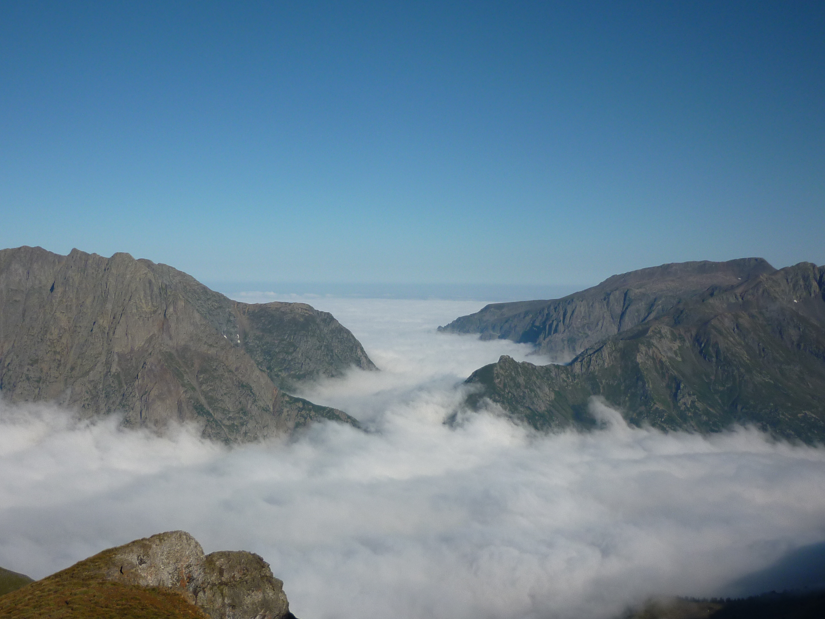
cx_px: 390
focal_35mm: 41
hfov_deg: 45.8
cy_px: 322
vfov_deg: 35.1
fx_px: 977
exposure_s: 1/400
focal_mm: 5.5
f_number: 8
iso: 80
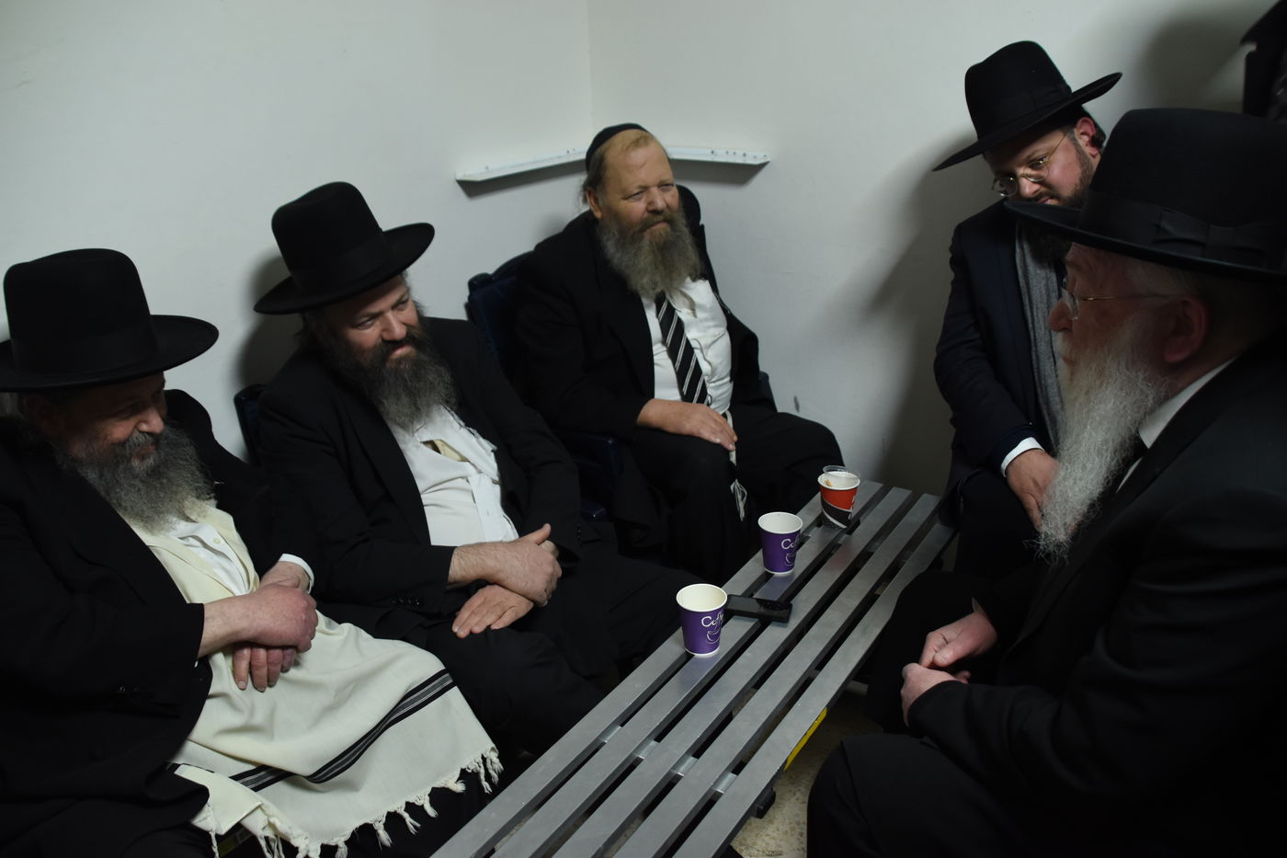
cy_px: 429
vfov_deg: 47.9
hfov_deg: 67.4
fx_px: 965
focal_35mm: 27
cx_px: 644
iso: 1000
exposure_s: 1/25
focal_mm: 18
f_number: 4
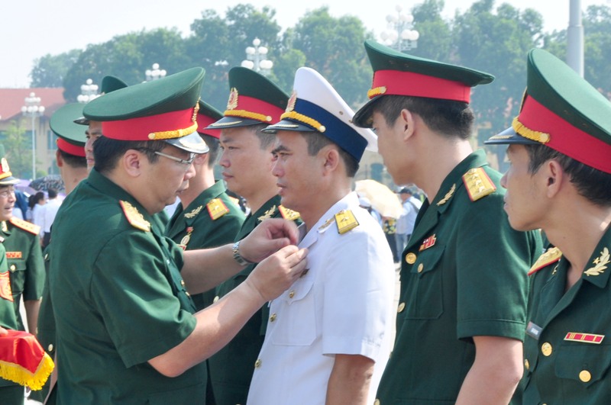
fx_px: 1322
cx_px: 306
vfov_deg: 17.4
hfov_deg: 26.0
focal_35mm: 78
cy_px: 202
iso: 200
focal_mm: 52
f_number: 11
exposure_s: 1/125
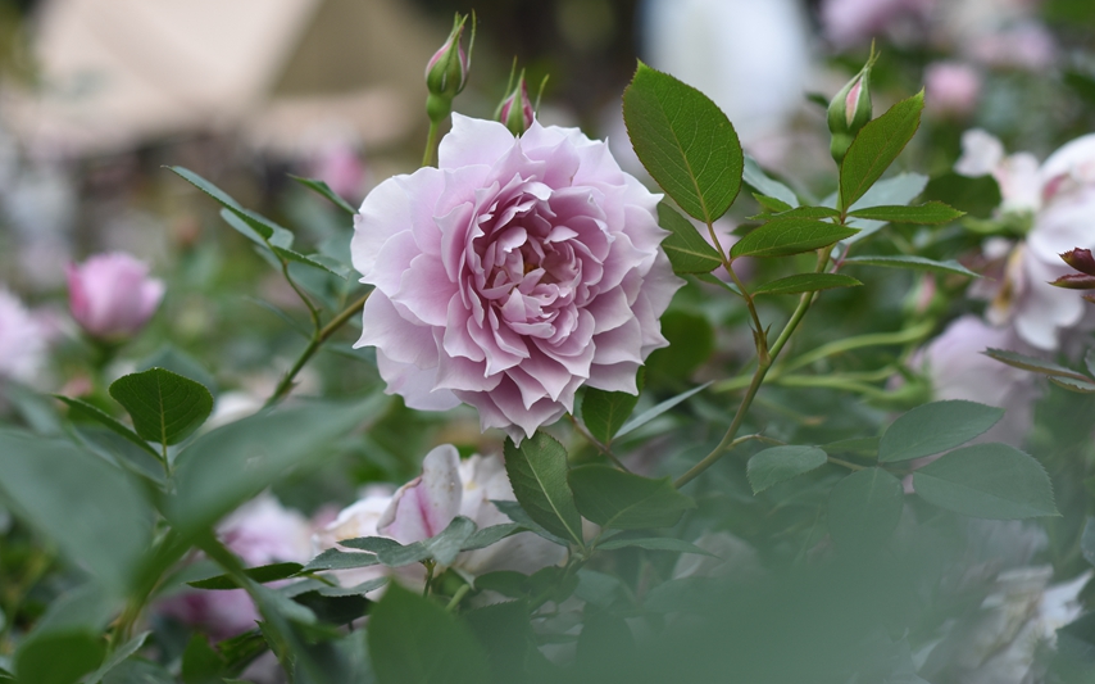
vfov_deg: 16.9
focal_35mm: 77
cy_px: 318
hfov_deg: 26.8
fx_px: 2297
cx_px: 546
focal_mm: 50
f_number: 2.8
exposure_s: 1/180
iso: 200
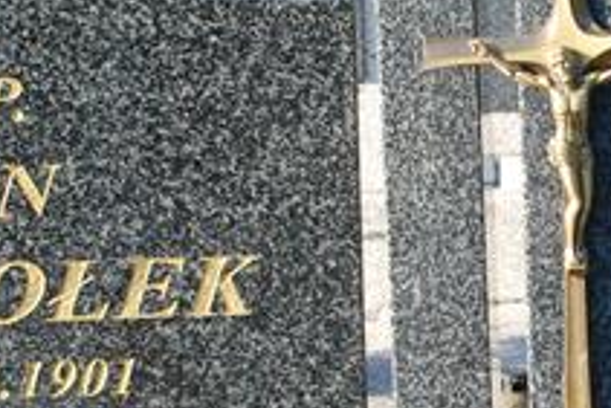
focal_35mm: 182
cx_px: 611
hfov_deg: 11.2
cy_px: 352
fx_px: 3091
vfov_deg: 7.5
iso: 500
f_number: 8
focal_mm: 32
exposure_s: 1/400
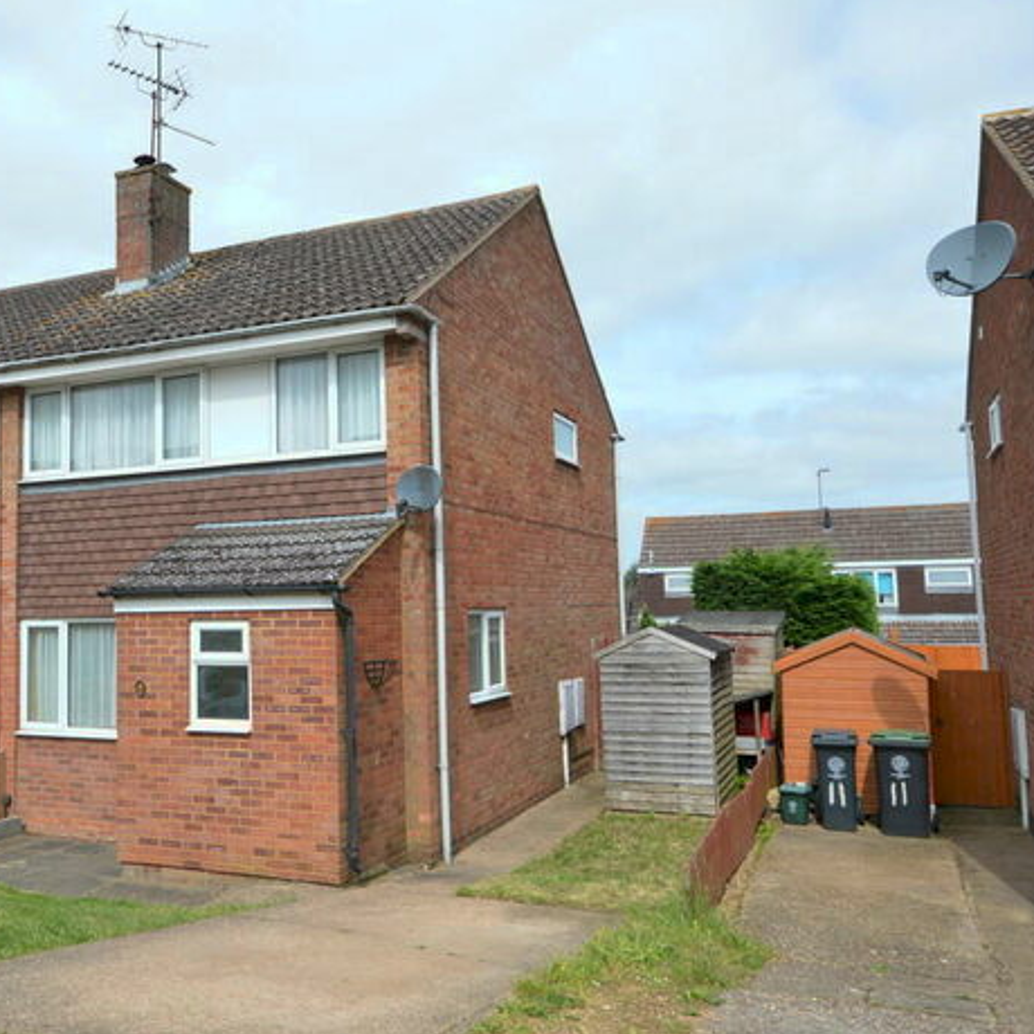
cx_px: 326
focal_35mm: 31
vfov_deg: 52.5
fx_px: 1048
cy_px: 515
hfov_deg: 51.3
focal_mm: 16
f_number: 11
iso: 100
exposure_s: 1/60
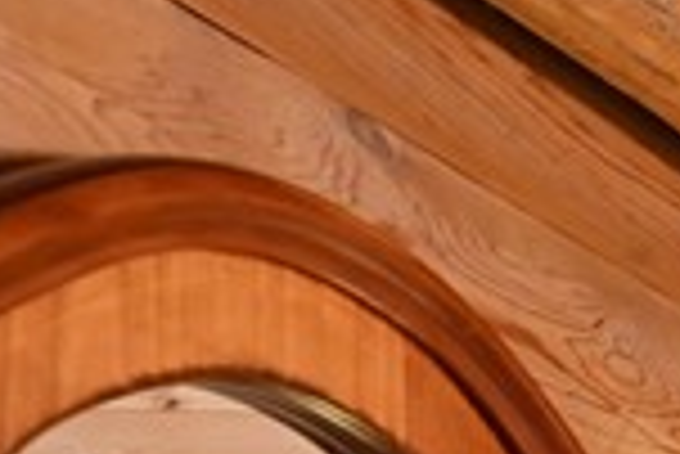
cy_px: 1304
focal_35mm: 115
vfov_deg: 9.6
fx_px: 2174
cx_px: 2400
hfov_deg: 9.5
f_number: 5.6
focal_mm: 16
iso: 400
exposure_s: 1/8
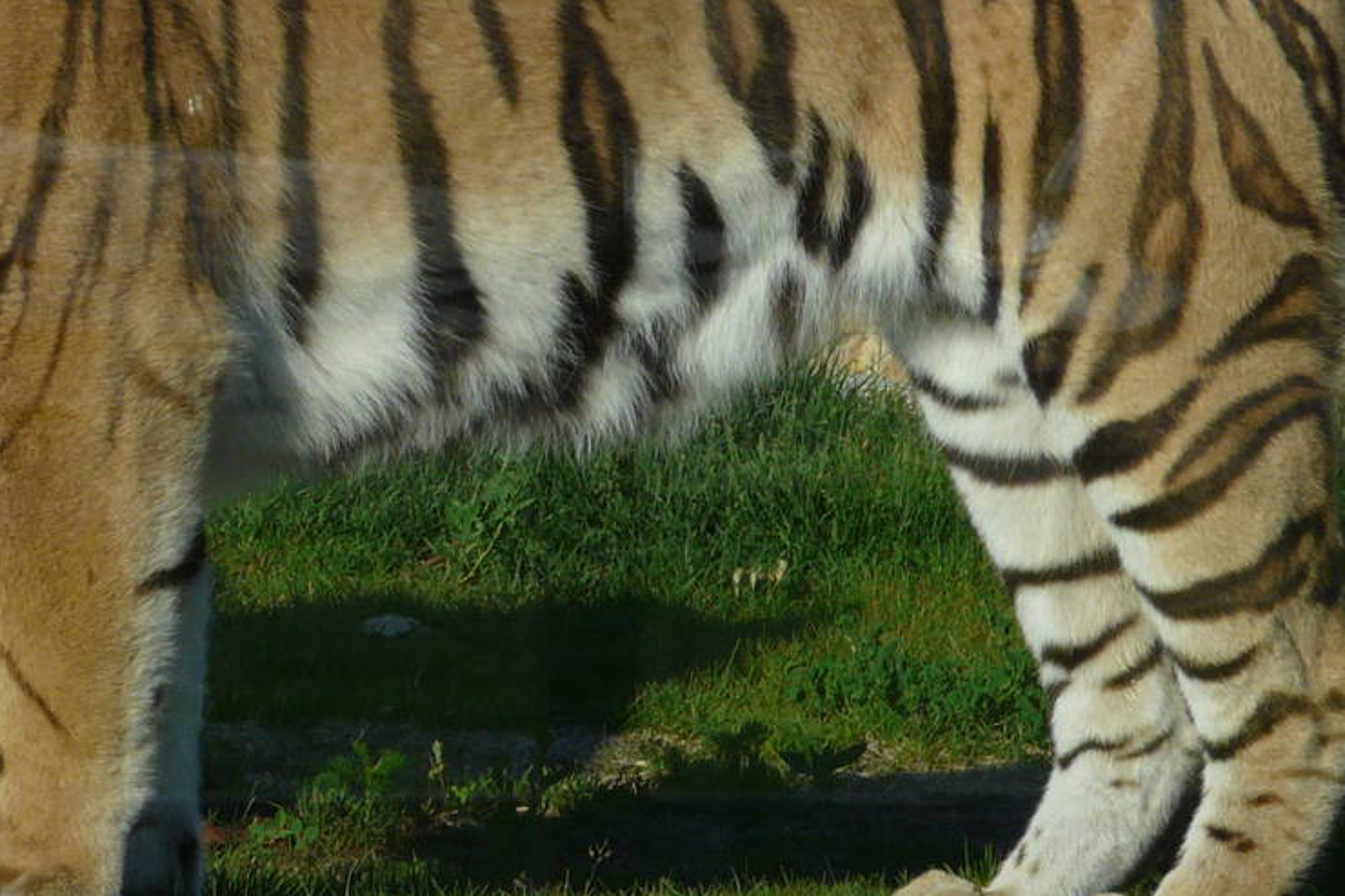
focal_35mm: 578
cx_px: 429
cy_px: 144
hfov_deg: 3.6
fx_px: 21589
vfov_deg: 2.4
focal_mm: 42.2
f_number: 6.3
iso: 100
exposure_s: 1/500
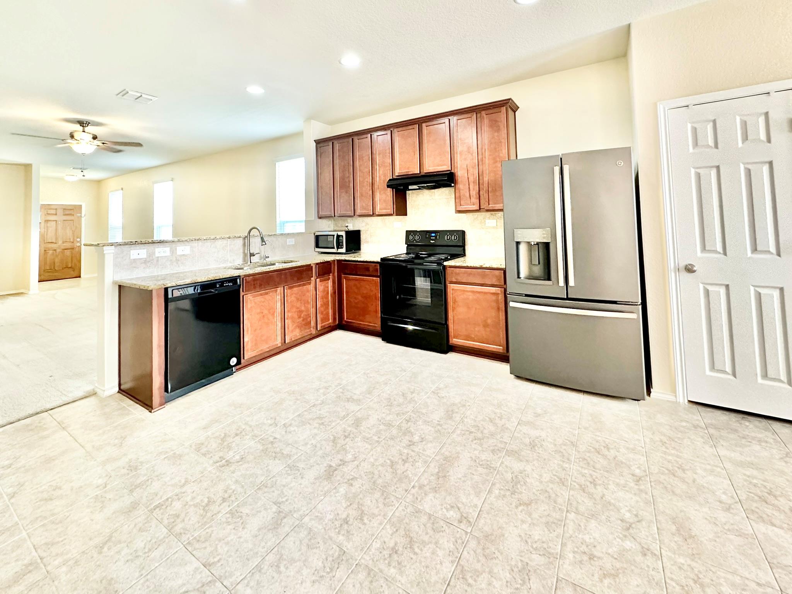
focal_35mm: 14
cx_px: 396
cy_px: 297
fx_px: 320
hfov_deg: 102.1
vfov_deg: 85.7
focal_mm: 2.22
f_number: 2.2
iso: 320
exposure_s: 1/60
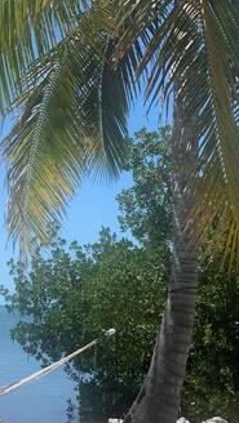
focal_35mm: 69
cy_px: 236
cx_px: -12
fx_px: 776
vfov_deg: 30.5
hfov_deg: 17.0
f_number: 1.8
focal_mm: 4.25
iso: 25
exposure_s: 1/2075
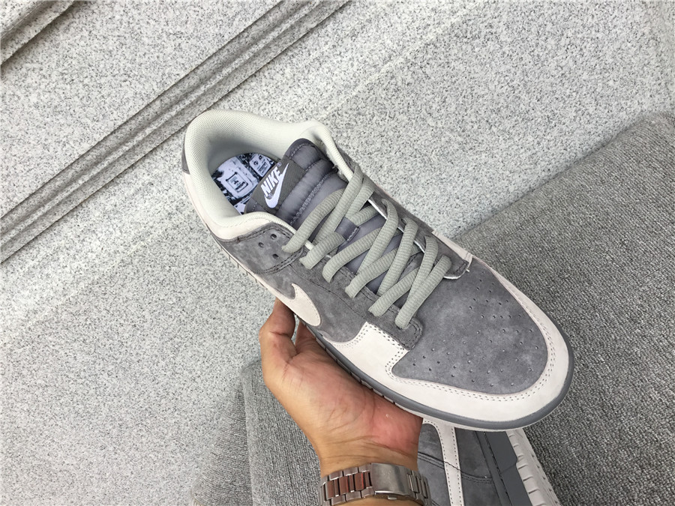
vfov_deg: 45.4
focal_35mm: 31
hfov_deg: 58.4
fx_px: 604
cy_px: 253
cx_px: 338
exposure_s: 1/100
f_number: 2.4
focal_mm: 3.3
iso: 25
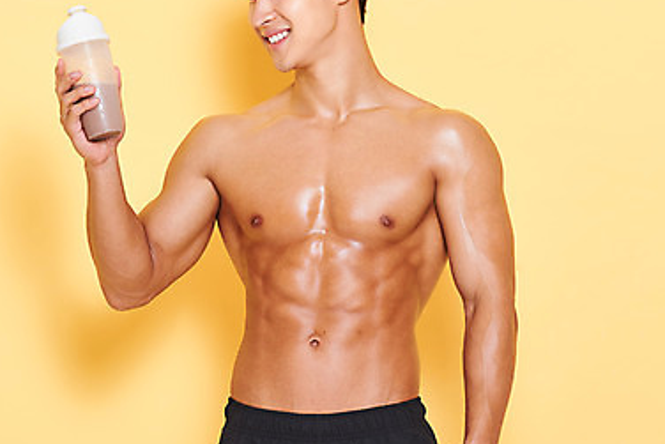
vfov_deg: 5.4
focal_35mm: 255
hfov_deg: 8.1
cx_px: 141
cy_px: 186
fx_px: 4712
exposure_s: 1/125
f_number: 11
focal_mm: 160
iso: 100
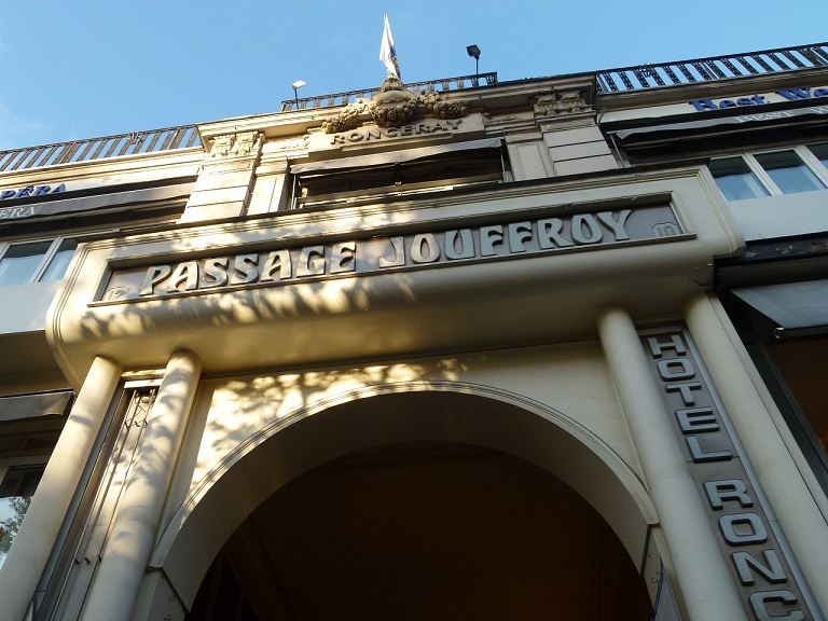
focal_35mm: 30
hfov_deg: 60.0
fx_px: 718
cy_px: 310
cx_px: 414
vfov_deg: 46.8
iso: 100
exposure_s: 1/160
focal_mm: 5.4
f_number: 4
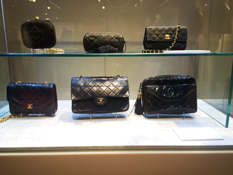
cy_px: 88
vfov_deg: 48.2
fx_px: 195
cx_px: 116
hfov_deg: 61.7
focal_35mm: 29
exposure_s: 1/30
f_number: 2.2
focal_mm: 4.15
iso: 50
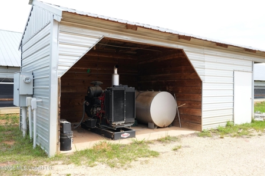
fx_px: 228
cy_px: 88
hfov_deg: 60.3
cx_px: 132
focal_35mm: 31
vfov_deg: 42.3
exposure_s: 1/1250
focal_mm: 31
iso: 400
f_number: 4
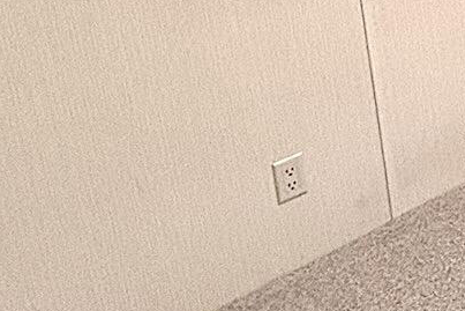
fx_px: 956
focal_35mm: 74
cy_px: -172
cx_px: 939
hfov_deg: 18.1
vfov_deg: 16.6
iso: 250
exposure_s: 1/60
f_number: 2.2
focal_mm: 2.22
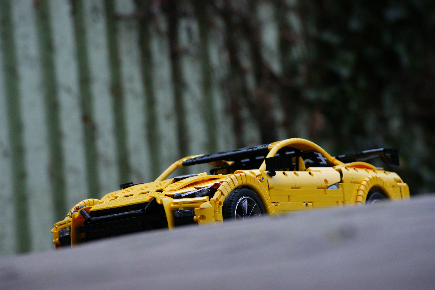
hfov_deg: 13.7
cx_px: 218
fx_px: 1811
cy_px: 145
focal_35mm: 150
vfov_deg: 9.1
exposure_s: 1/250
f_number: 5.6
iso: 400
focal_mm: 100
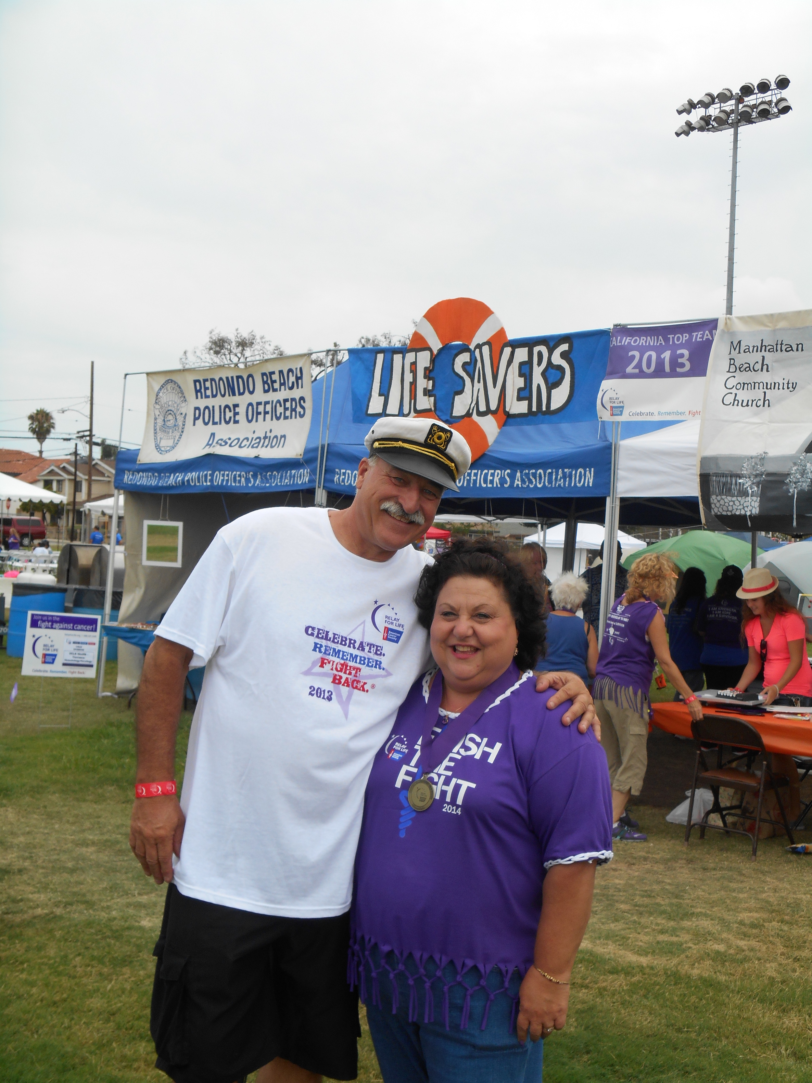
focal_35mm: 46
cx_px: 406
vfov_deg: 41.2
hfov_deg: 31.5
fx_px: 1439
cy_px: 542
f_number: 4
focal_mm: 8.3
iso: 80
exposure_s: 1/400
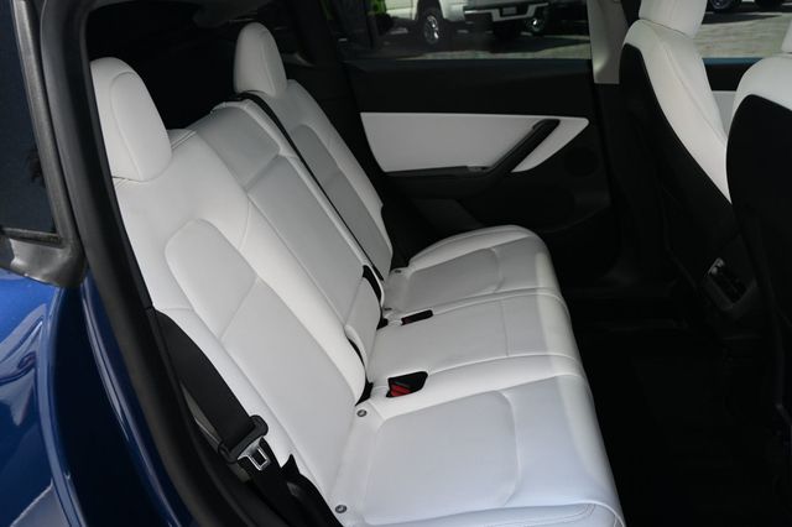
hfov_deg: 60.7
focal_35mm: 31
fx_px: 676
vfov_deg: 42.6
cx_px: 396
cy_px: 264
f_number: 4.5
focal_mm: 20.5
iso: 200
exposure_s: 1/250
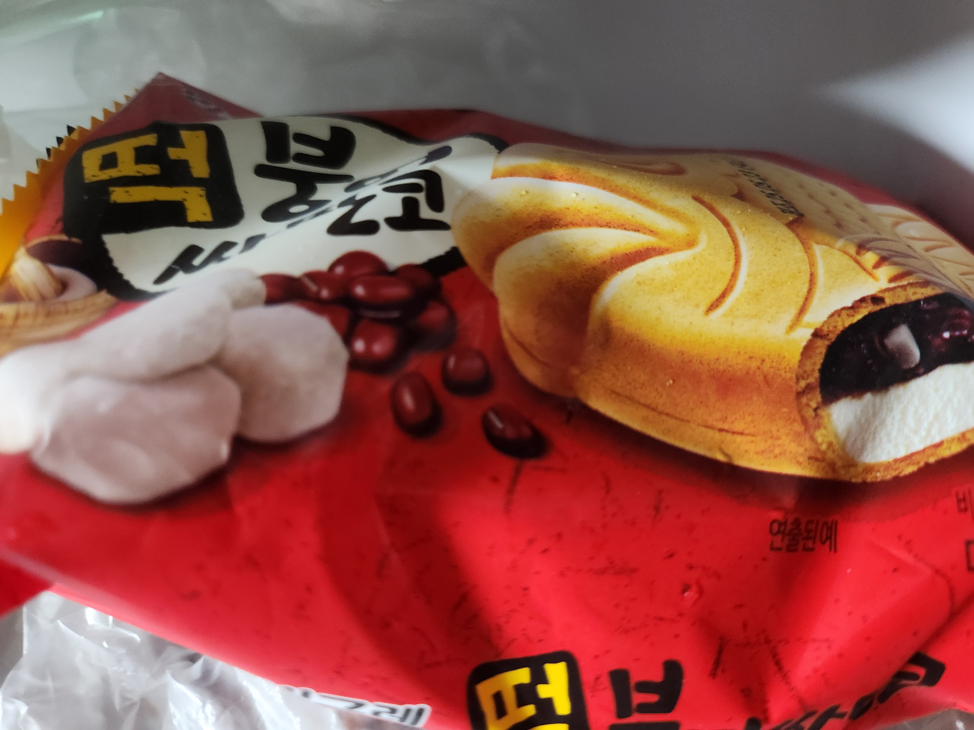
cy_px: 365
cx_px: 487
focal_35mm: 24
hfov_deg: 71.6
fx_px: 675
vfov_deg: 56.8
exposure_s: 1/40
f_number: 1.8
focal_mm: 5
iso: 640
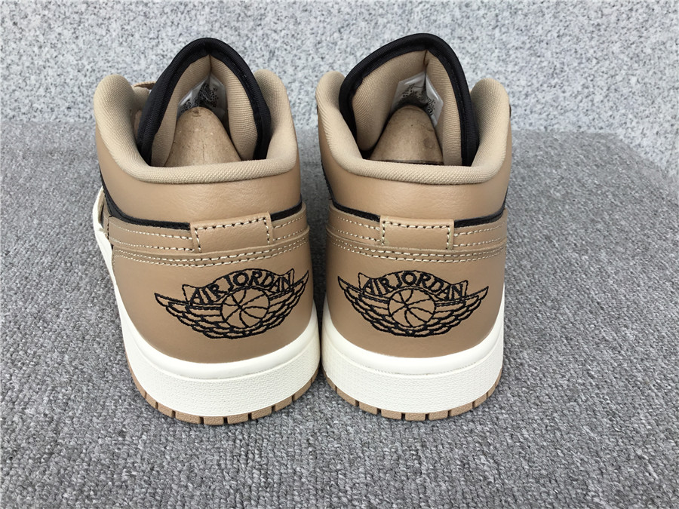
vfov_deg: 45.4
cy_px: 254
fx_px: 608
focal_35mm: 31
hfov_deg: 58.4
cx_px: 340
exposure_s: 1/195
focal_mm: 3.3
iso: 25
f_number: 2.4
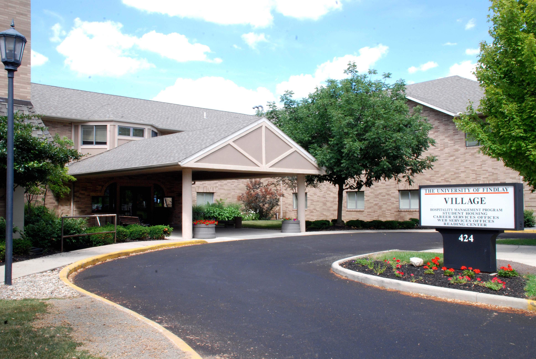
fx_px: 492
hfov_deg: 57.2
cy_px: 180
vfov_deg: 40.1
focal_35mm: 33
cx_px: 268
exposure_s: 1/30
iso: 400
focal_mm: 22
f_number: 24
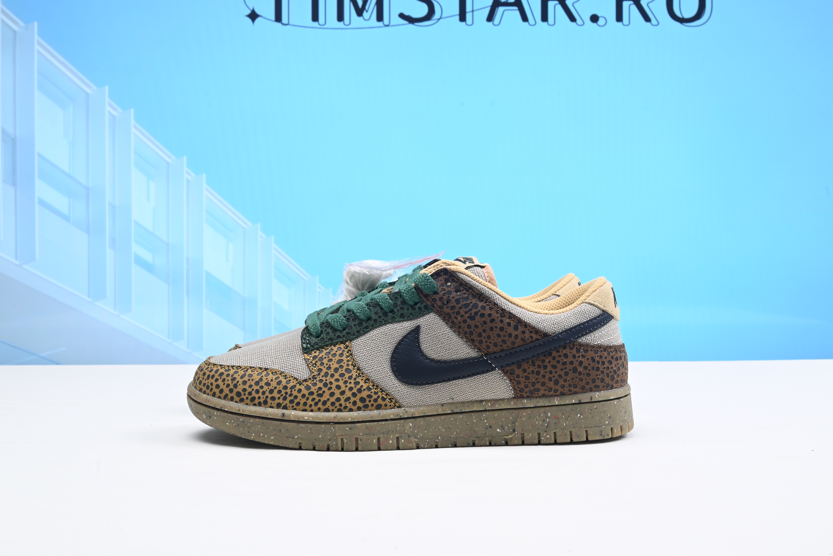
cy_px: 255
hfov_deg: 46.4
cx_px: 425
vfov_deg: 31.9
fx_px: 972
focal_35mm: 42
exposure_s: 1/2
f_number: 16
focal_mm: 36
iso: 100
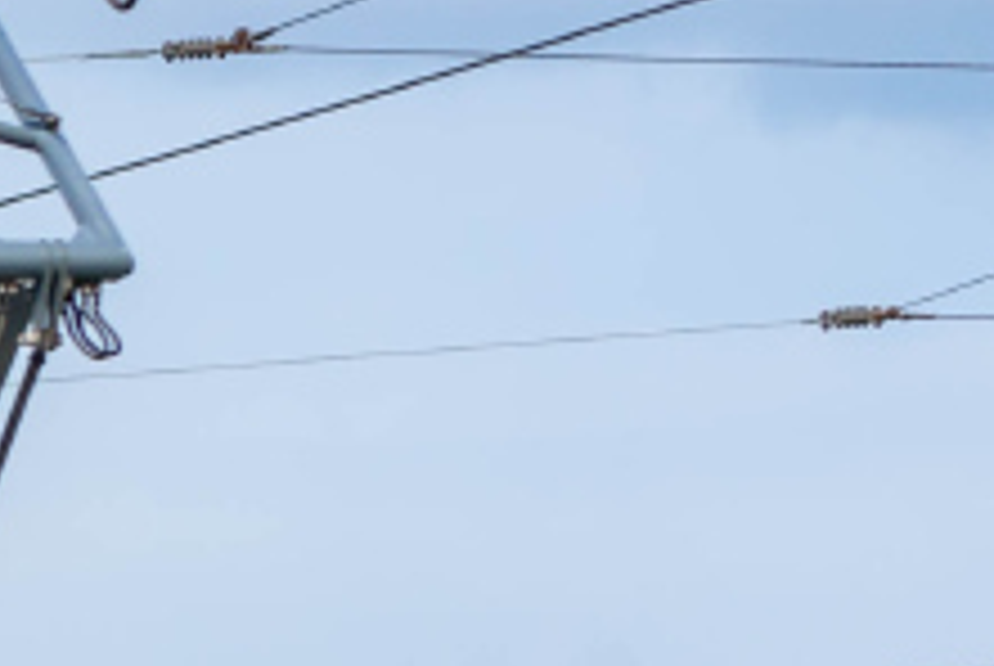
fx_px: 18273
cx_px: -1124
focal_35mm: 661
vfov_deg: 2.1
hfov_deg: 3.1
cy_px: 1406
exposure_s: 1/400
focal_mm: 75
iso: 100
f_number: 6.3
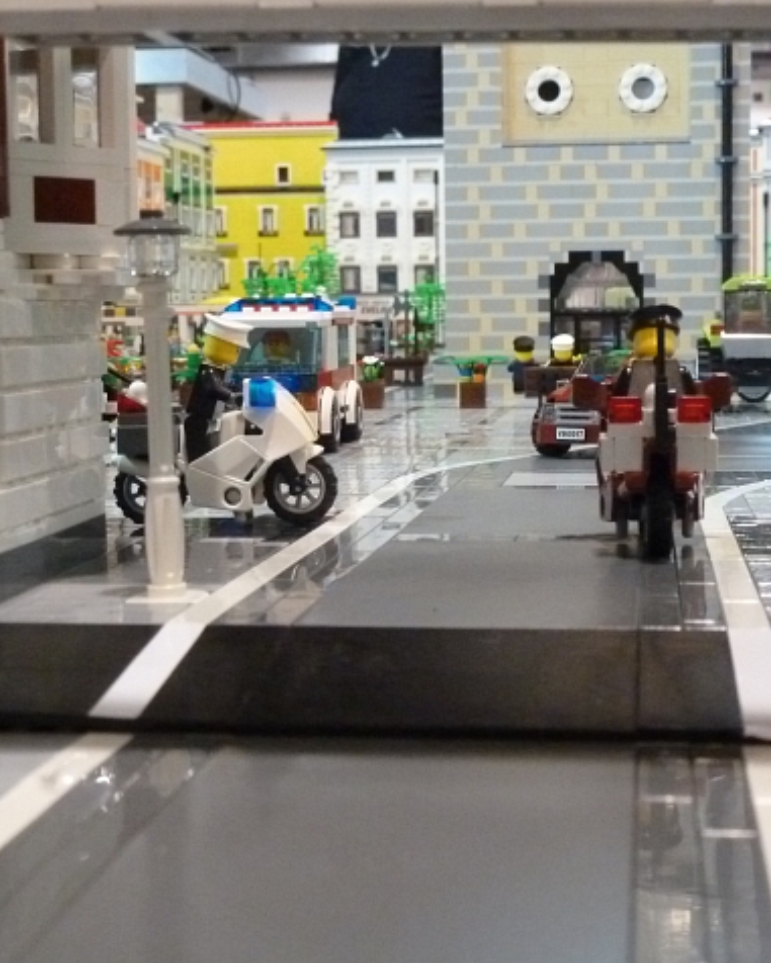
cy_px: 482
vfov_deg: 30.0
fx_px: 1796
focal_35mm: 63
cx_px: 423
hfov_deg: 24.2
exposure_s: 1/30
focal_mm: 7.9
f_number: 4
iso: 800
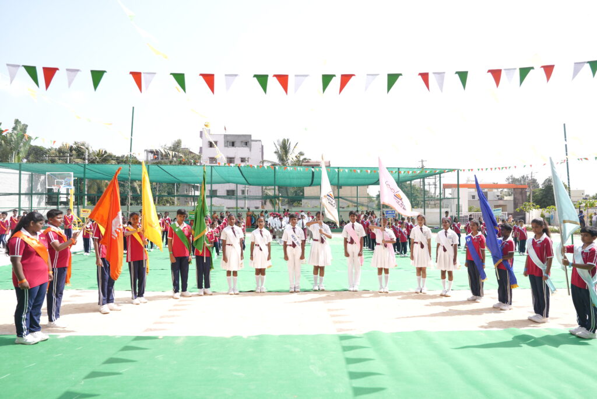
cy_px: 200
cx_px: 298
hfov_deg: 73.7
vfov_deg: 53.1
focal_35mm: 24
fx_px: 398
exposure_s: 1/400
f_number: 4
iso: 160
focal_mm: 24
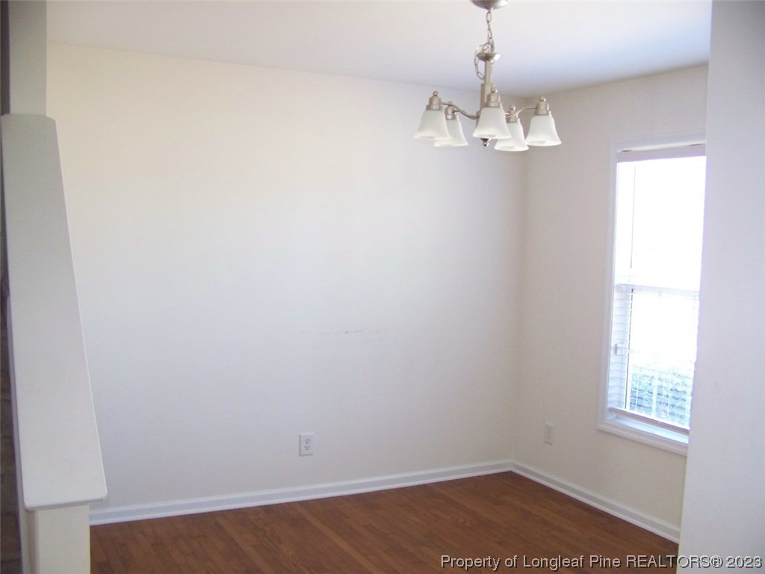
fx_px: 796
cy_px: 287
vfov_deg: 39.7
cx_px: 382
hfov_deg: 51.4
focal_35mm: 36
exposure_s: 1/30
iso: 200
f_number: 2.8
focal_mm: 5.85
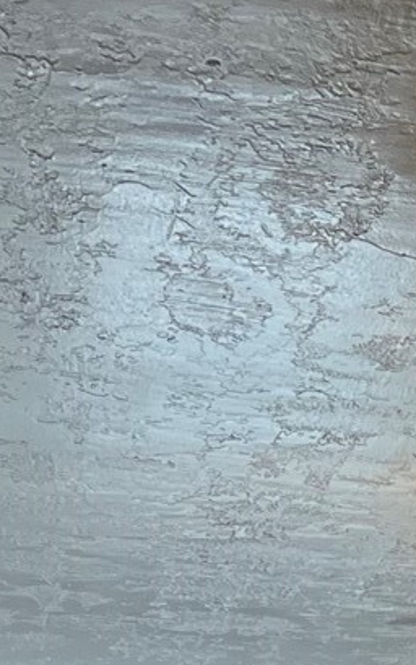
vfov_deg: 12.8
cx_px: 907
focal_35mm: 138
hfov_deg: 8.8
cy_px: 1403
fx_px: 2501
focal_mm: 5.1
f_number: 1.6
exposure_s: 1/120
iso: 100
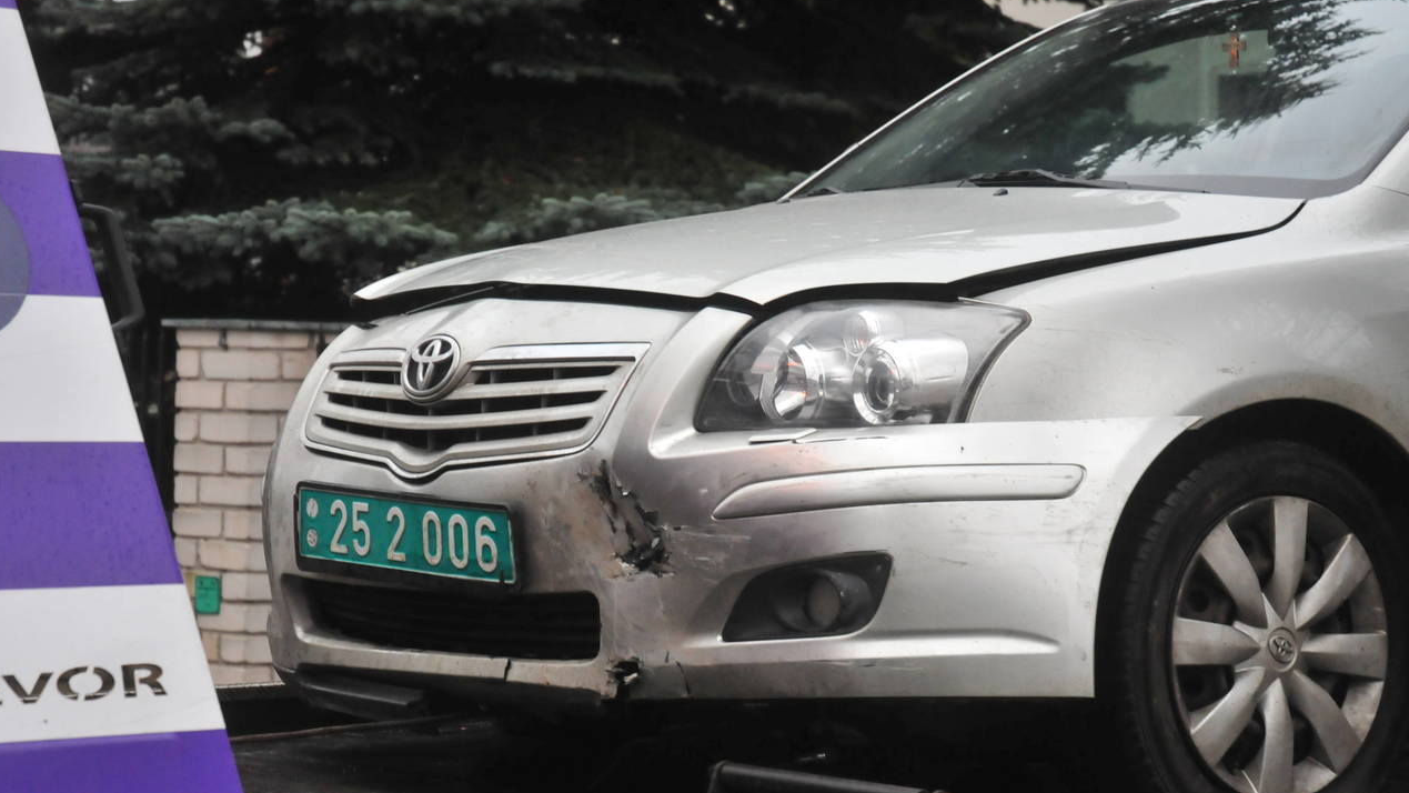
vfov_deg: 11.3
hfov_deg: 20.0
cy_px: 454
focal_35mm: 107
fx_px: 3998
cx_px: 769
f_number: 4.5
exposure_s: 1/160
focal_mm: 60
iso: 800
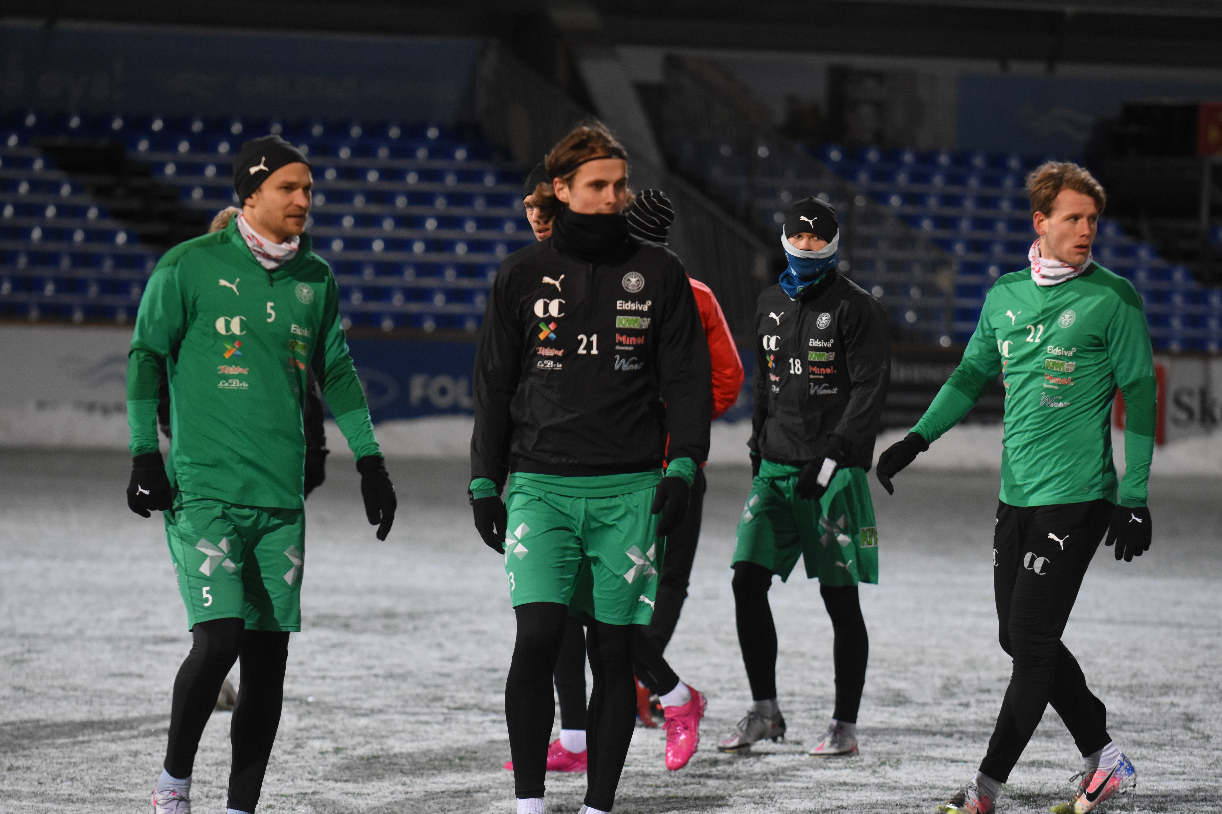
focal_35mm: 202
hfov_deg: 10.2
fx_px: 6873
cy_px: 407
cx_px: 611
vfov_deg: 6.8
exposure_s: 1/640
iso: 2500
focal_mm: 135
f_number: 2.8
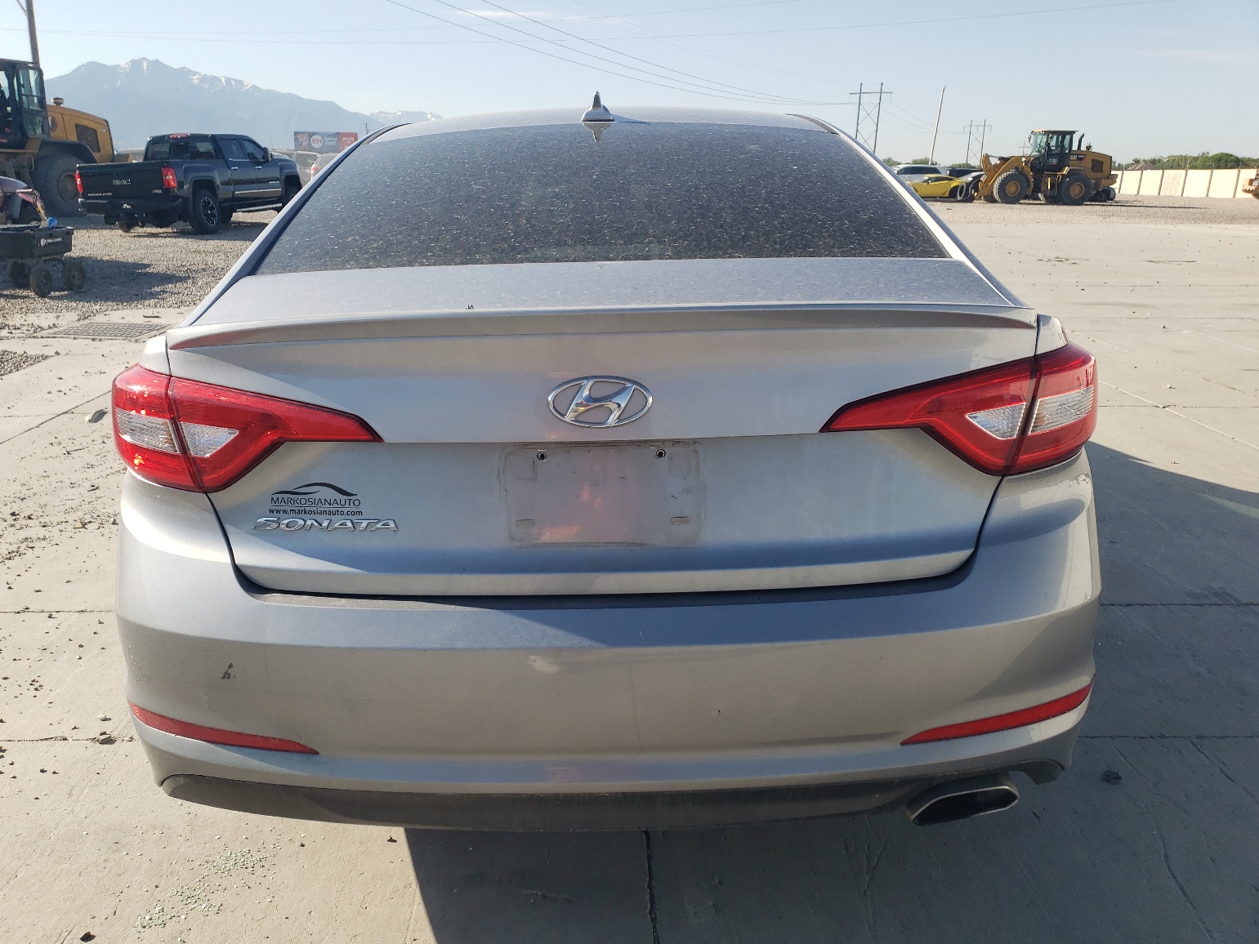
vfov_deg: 51.4
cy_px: 479
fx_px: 982
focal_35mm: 27
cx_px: 623
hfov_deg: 65.3
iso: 50
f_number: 1.5
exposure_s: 1/2000
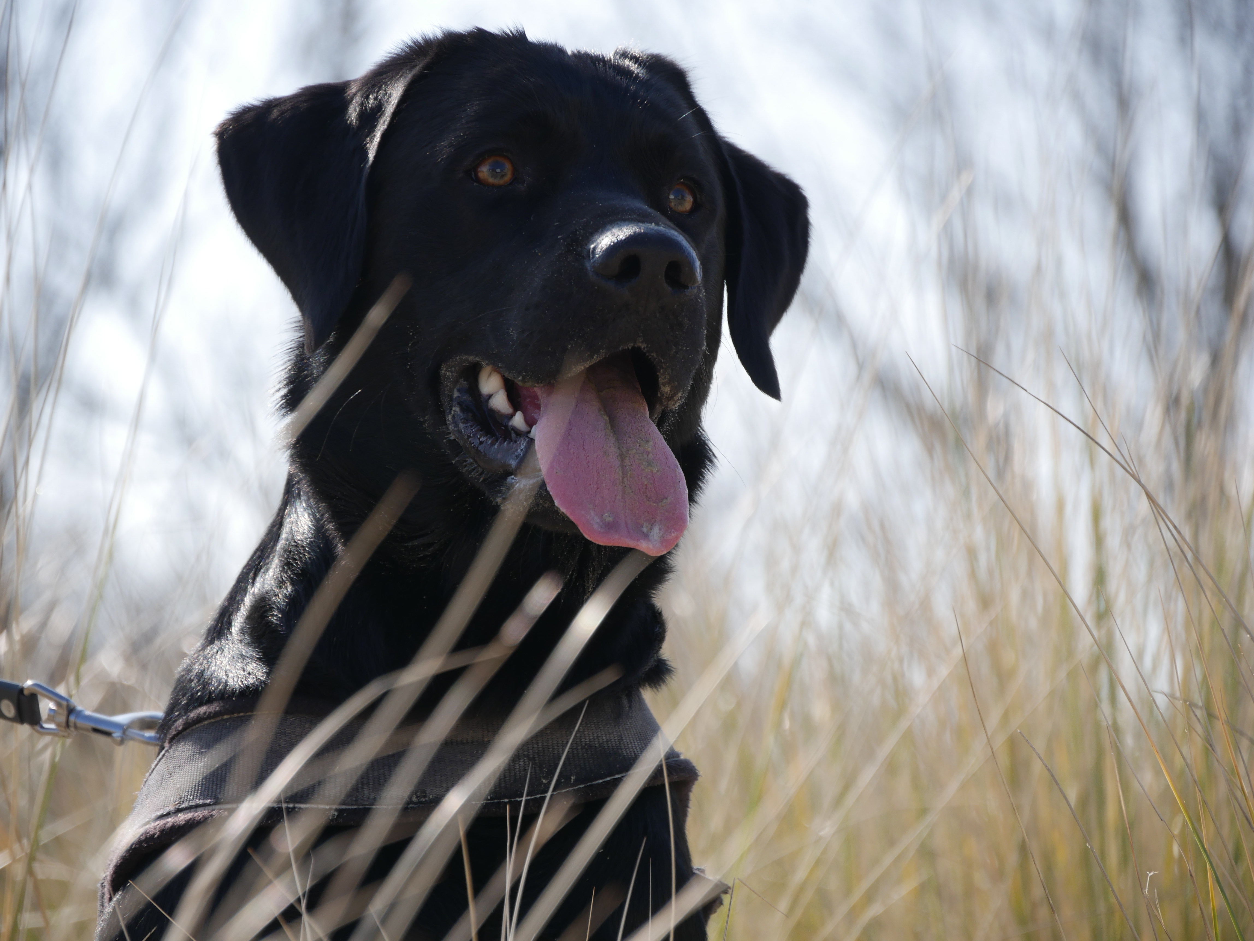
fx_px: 7901
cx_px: 627
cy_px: 470
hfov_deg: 9.1
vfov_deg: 6.8
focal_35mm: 218
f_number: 5.6
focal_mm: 109
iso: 200
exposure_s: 1/500
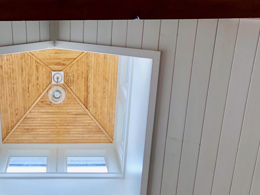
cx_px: 51
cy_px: 198
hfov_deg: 31.8
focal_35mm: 59
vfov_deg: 23.7
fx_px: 443
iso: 64
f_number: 1.8
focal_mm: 3.99
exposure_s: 1/120
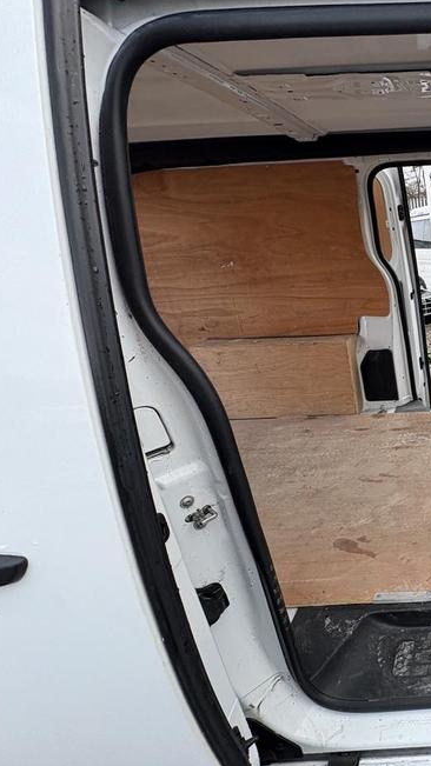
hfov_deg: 40.2
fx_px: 427
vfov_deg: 83.8
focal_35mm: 21
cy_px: 373
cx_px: 502
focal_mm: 2.22
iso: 40
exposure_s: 1/99
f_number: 2.2
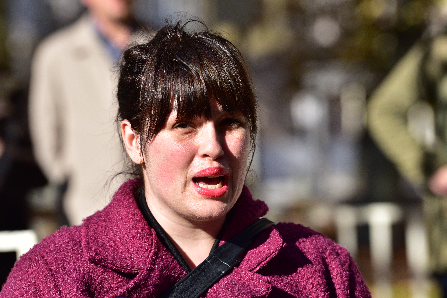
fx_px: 2484
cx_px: 224
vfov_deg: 6.9
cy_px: 149
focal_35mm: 200
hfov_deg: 10.3
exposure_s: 1/2000
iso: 500
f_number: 5.6
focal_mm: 200
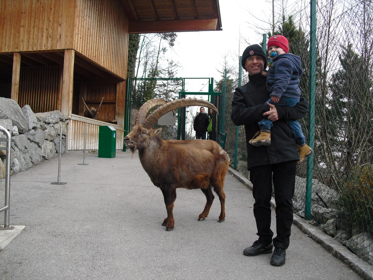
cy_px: 140
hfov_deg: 51.4
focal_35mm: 36
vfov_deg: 39.7
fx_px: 388
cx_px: 186
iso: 100
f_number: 3.1
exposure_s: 1/160
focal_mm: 6.3
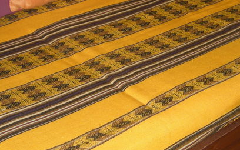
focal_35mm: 91
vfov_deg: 14.3
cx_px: 205
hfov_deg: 22.4
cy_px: 34
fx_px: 595
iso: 69
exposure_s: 1/60
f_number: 2.7
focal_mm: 7.5
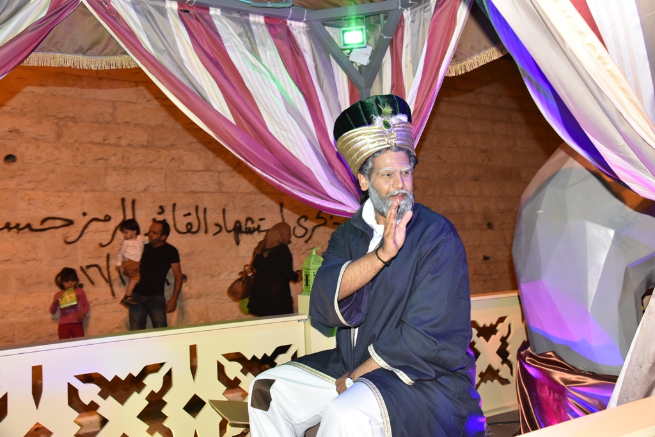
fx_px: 619
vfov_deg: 38.9
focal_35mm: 34
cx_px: 328
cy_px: 218
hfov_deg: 55.8
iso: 3200
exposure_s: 1/60
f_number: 7.1
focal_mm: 34
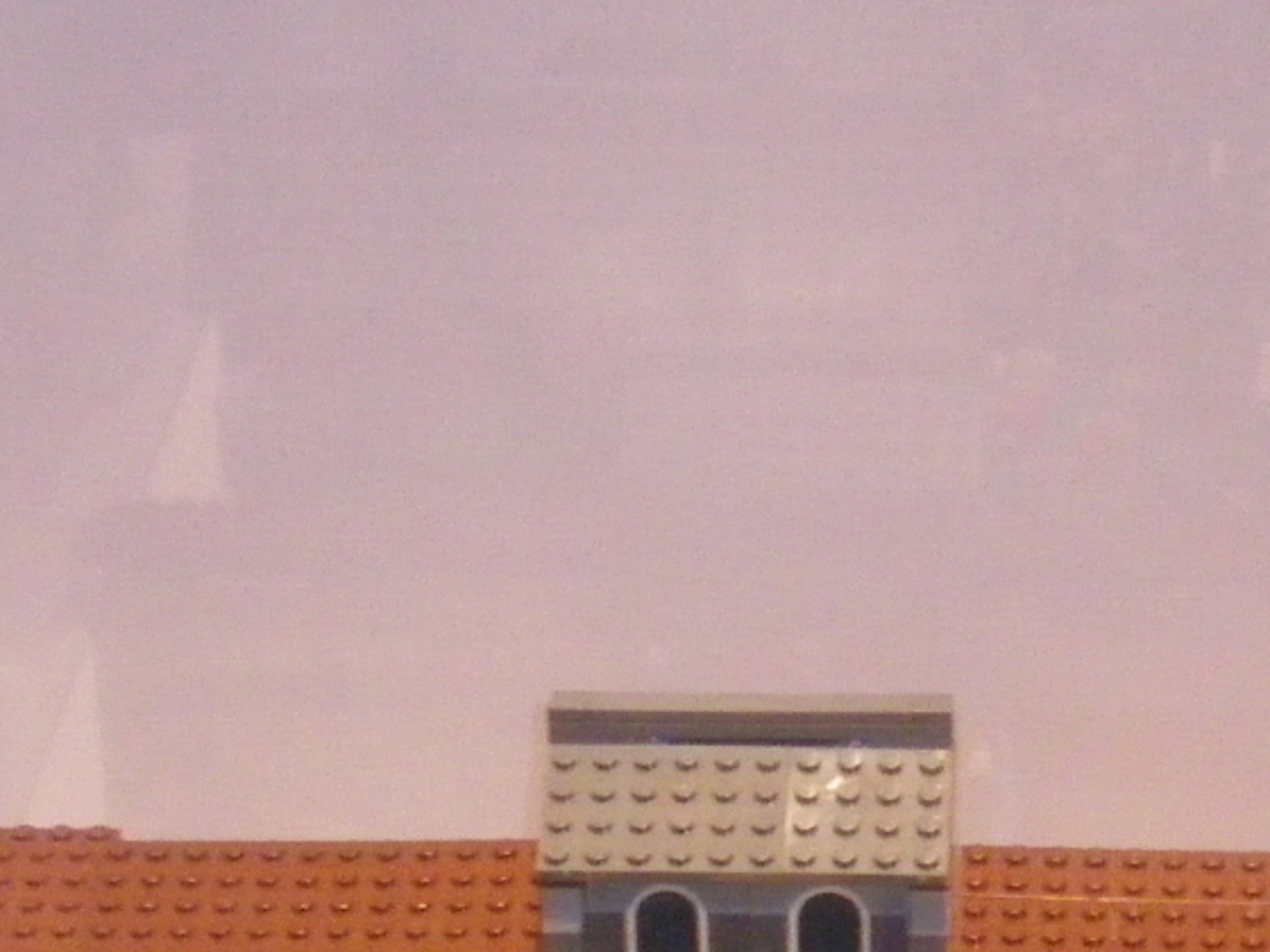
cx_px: 1374
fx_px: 5430
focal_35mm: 148
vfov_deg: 9.8
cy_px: 1285
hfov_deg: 13.1
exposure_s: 1/50
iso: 400
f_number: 3.5
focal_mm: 6.3
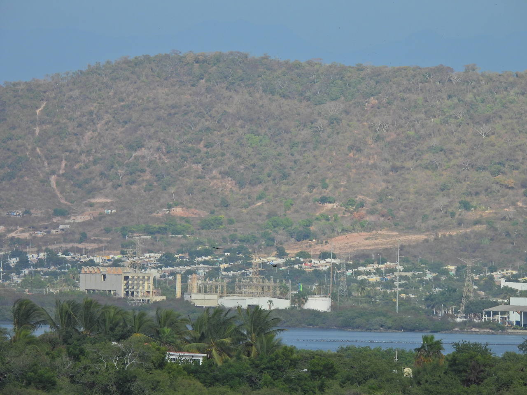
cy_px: 198
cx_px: 264
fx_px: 9135
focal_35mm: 600
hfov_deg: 3.3
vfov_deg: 2.5
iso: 100
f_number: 5
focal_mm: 107
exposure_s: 1/800
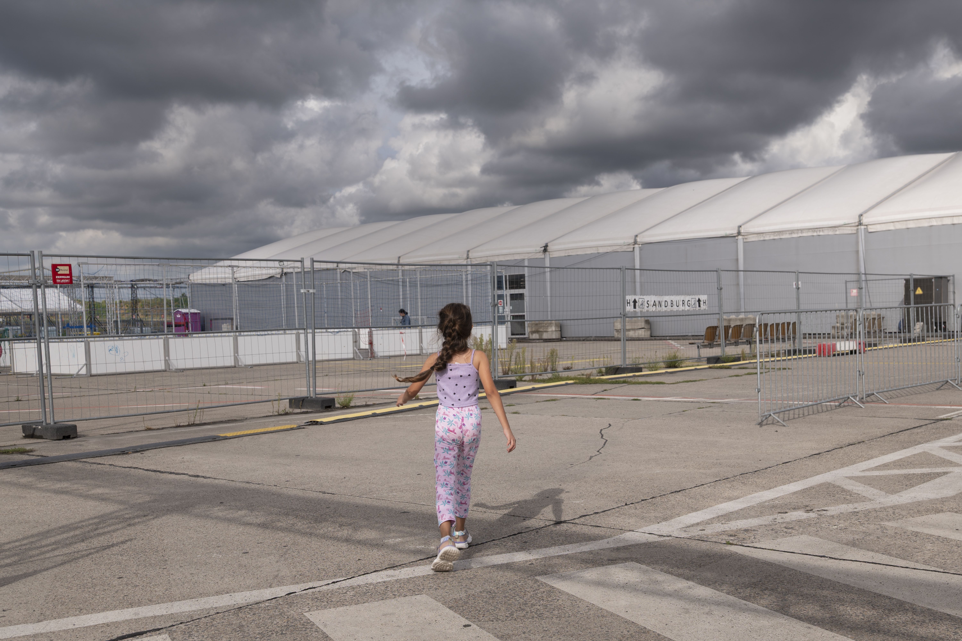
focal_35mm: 32
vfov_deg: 41.1
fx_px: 855
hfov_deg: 58.7
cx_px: 481
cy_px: 320
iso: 100
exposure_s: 1/320
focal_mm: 32
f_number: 7.1
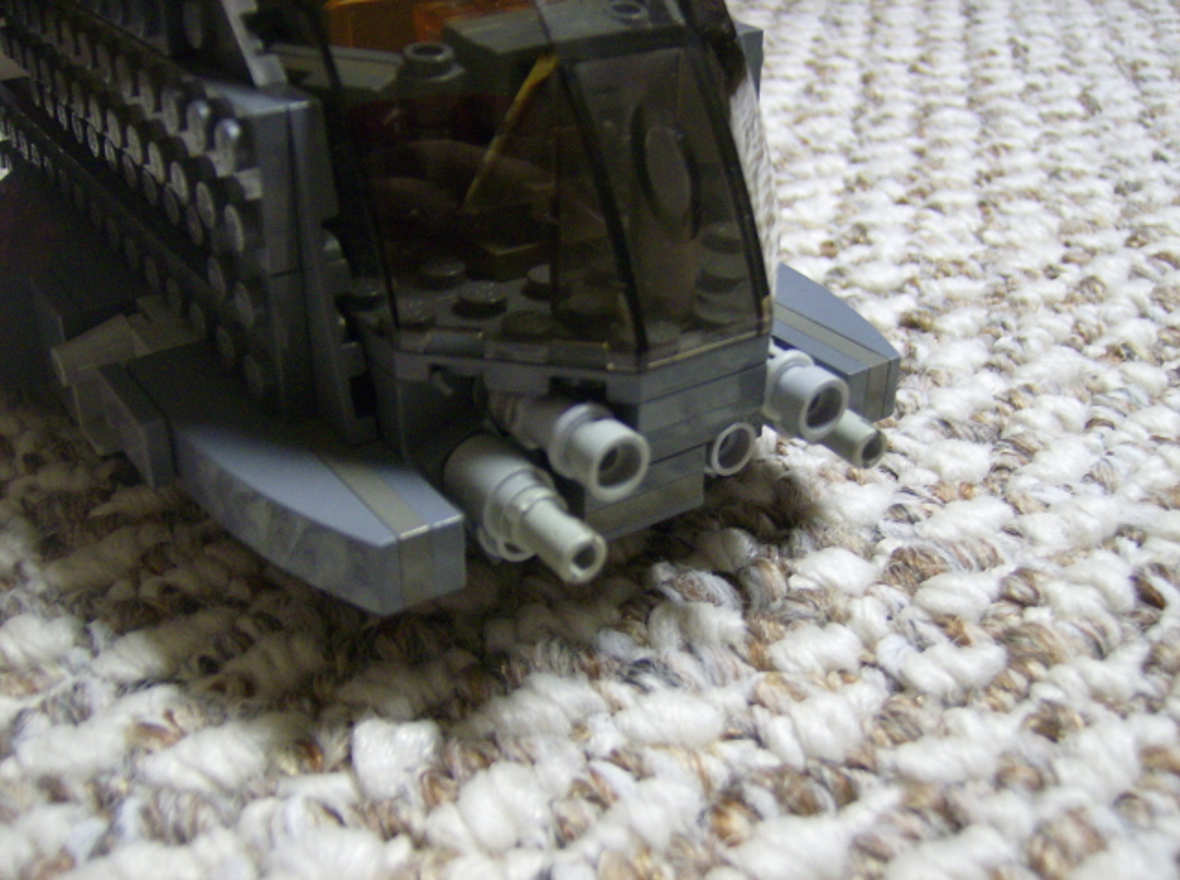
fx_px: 1224
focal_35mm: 36
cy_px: 440
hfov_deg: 51.5
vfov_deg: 39.5
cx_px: 590
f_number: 2.8
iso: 200
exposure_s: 1/6.82
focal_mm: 6
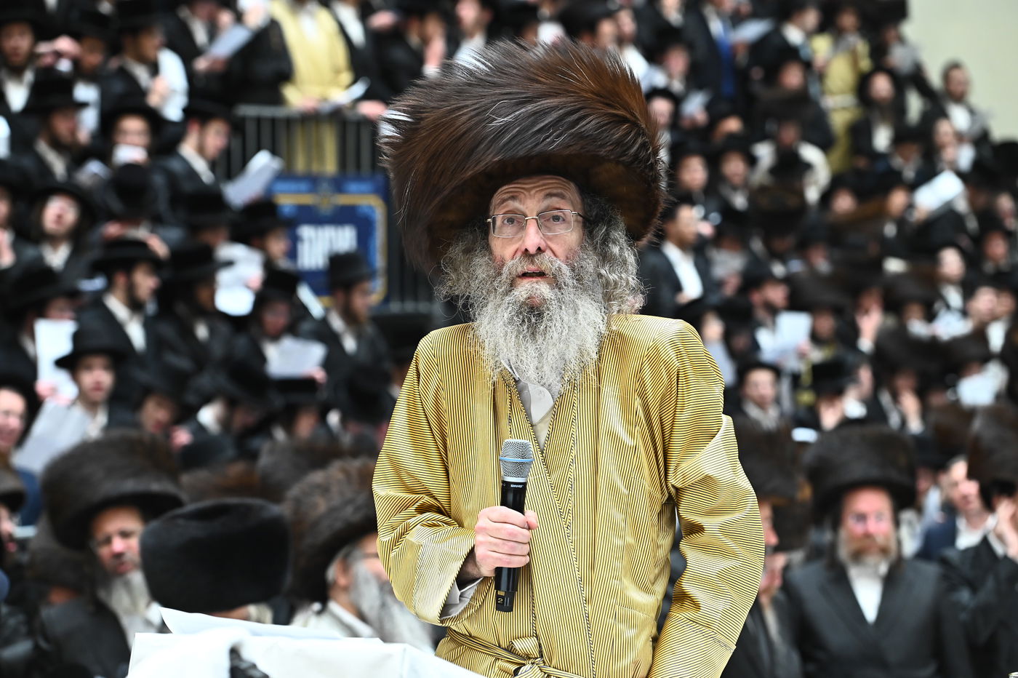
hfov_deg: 16.8
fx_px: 3448
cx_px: 509
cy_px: 339
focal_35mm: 122
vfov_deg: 11.2
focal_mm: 122
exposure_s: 1/250
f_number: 5
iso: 2000
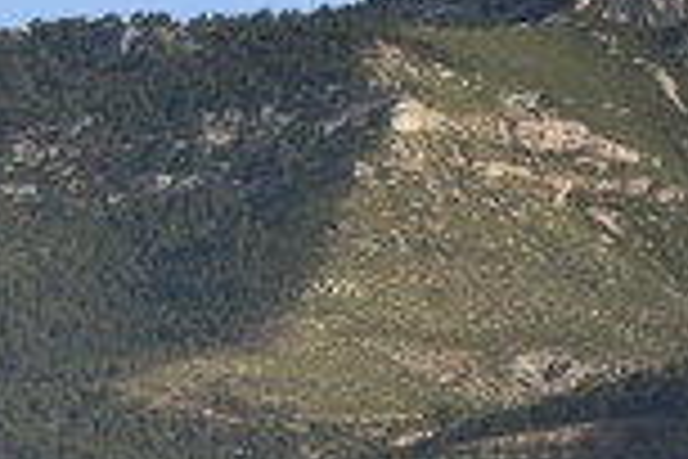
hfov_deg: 3.7
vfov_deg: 2.5
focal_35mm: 551
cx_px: -115
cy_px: 423
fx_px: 10529
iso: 200
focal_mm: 200
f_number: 9
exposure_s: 1/400
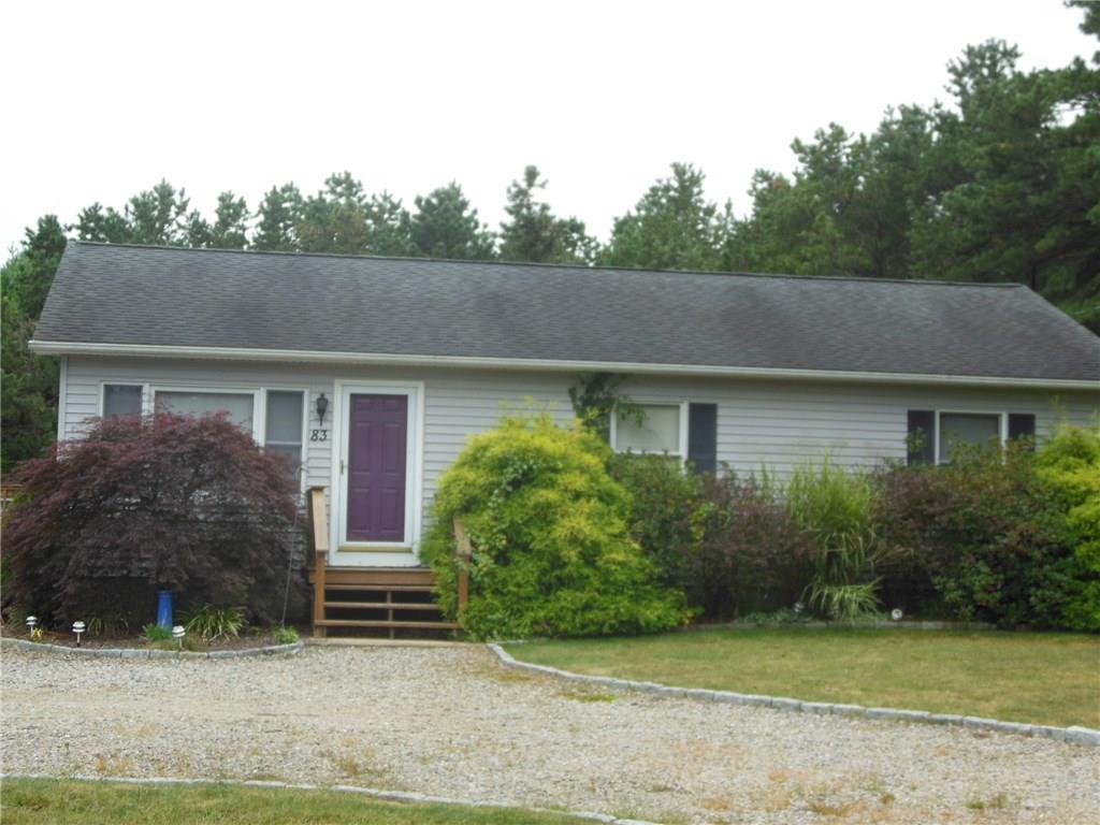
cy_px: 412
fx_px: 1811
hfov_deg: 33.8
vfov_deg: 25.7
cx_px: 550
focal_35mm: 57
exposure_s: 1/100
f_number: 4.1
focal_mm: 10.2
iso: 125
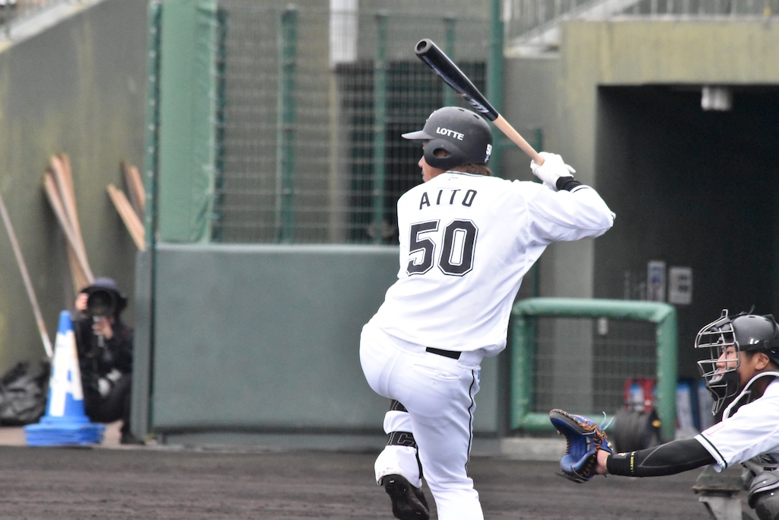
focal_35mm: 450
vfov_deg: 3.1
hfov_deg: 4.6
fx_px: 9738
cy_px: 260
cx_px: 390
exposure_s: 1/4000
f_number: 10
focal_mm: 300
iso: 10000
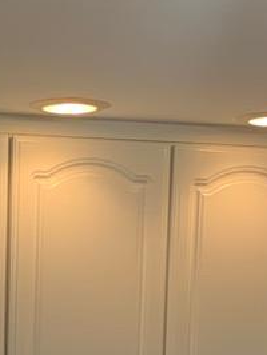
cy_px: 675
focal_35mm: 150
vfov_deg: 11.9
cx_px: -120
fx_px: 1540
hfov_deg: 9.6
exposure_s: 1/120
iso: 50
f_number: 1.8
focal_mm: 4.25
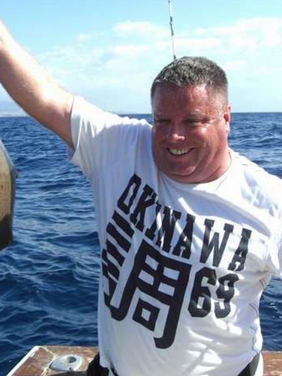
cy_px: 188
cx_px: 75
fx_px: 554
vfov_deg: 37.5
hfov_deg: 28.2
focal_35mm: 51
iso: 80
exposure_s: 1/500
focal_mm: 7.9
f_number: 4
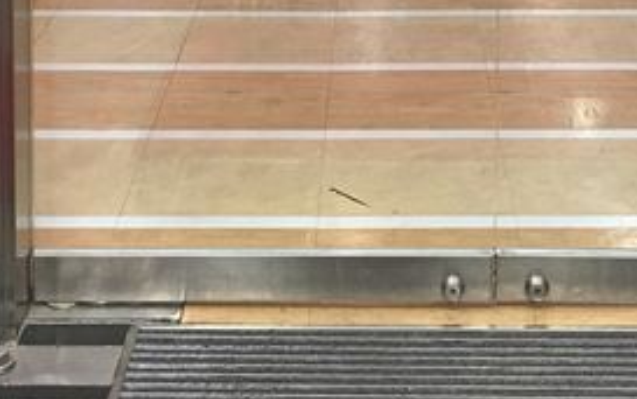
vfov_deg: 13.3
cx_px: 392
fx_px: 1563
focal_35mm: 90
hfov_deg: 23.0
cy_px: -280
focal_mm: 4.15
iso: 50
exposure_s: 1/15
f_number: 2.2
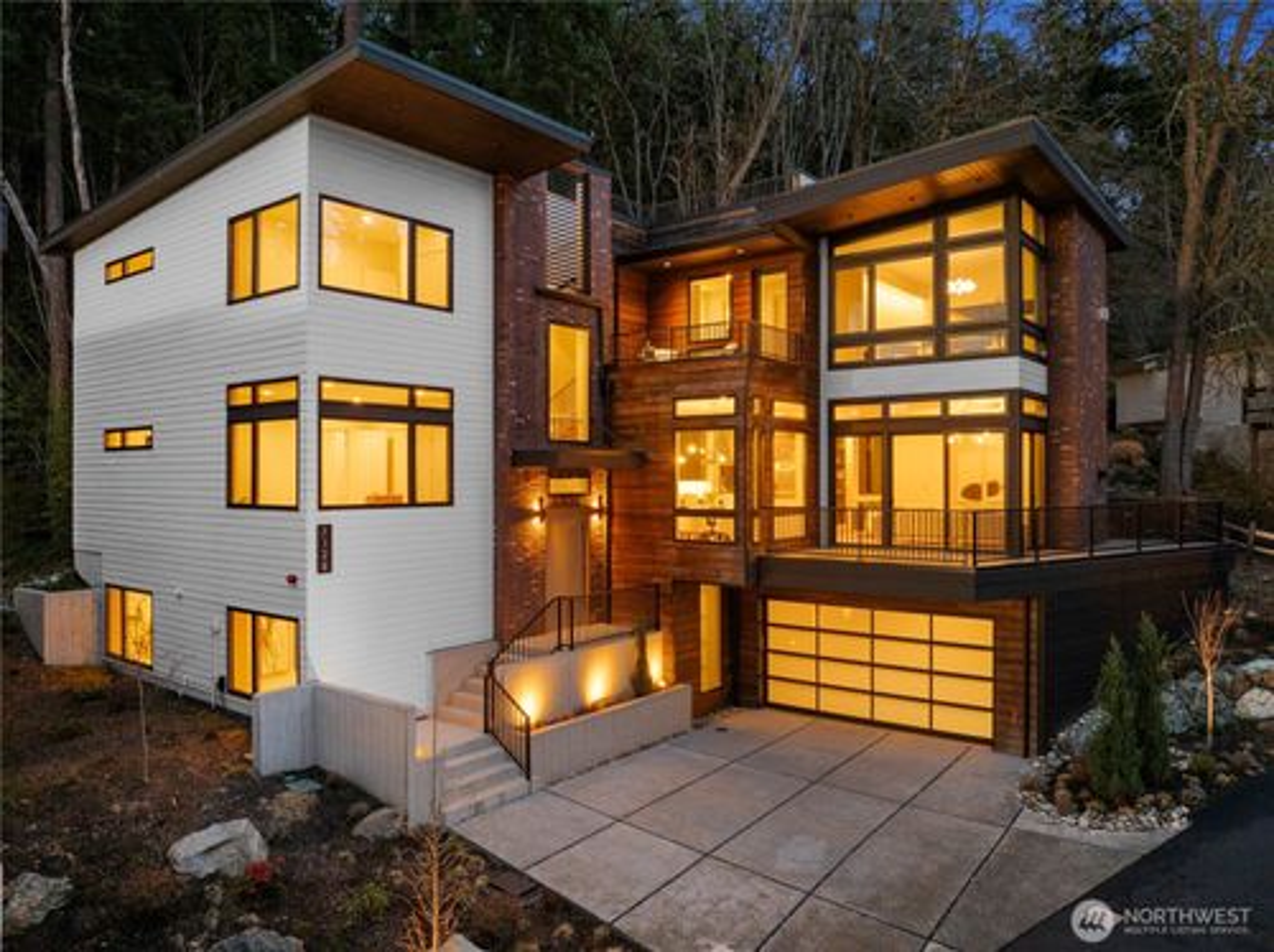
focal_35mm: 24
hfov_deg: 71.6
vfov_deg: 56.7
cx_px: 637
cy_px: 476
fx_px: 882
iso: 1490
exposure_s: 1/13
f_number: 2.8
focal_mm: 12.29
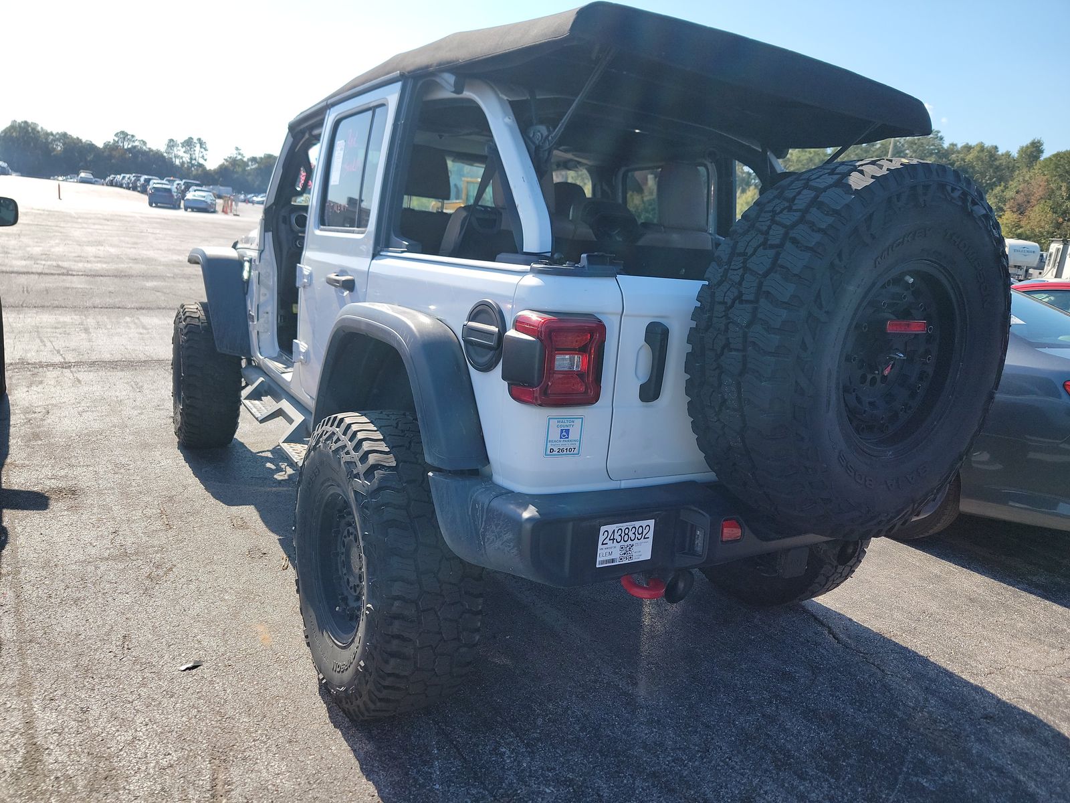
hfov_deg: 71.6
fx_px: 742
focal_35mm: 24
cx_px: 535
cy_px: 402
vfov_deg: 56.8
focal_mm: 6.7
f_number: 1.8
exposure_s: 1/540
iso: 50
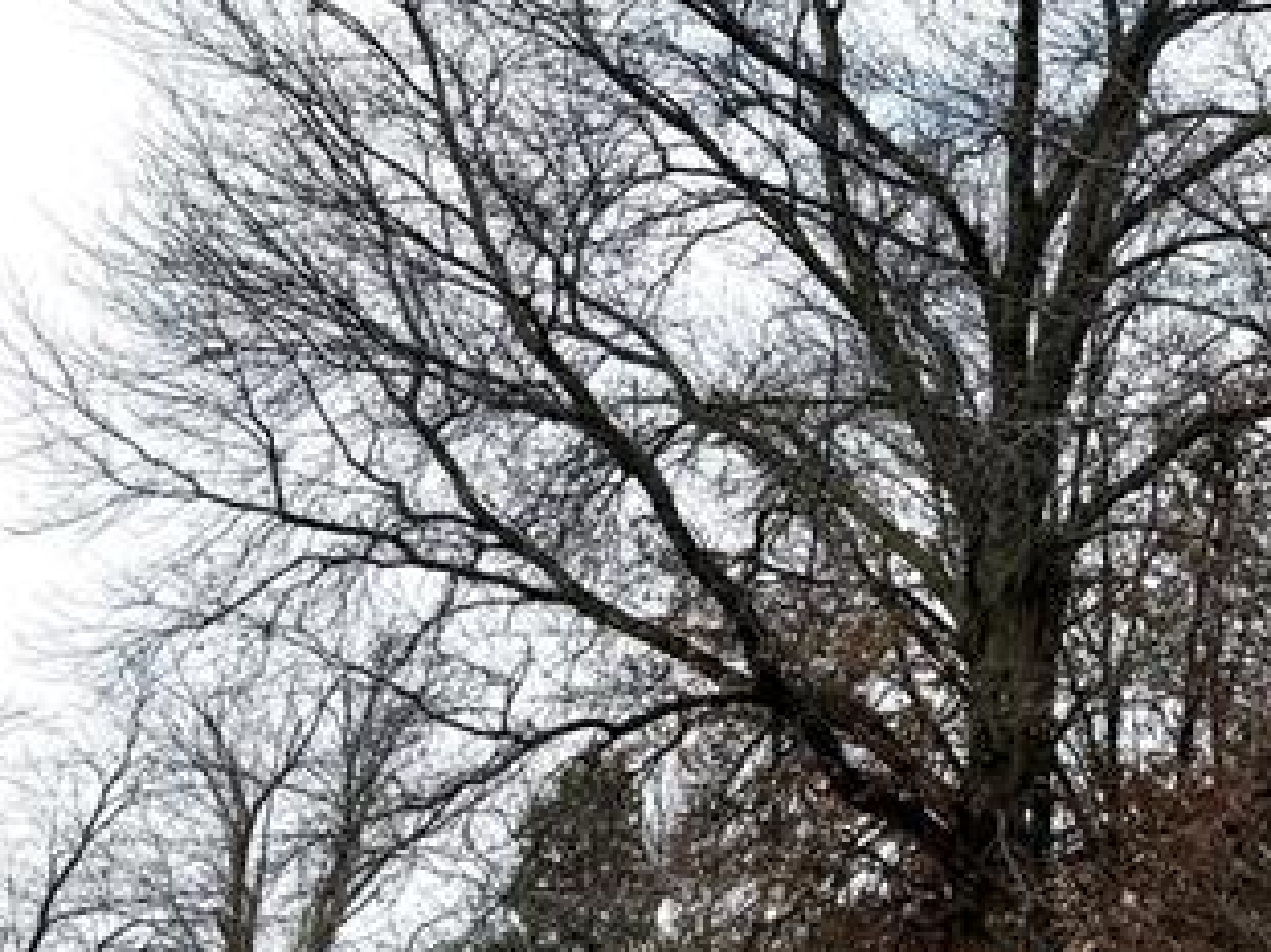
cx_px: 1998
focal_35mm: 79
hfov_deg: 20.5
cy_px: 940
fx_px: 2900
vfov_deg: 18.2
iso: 80
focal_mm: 6.76
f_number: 1.78
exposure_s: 1/3145
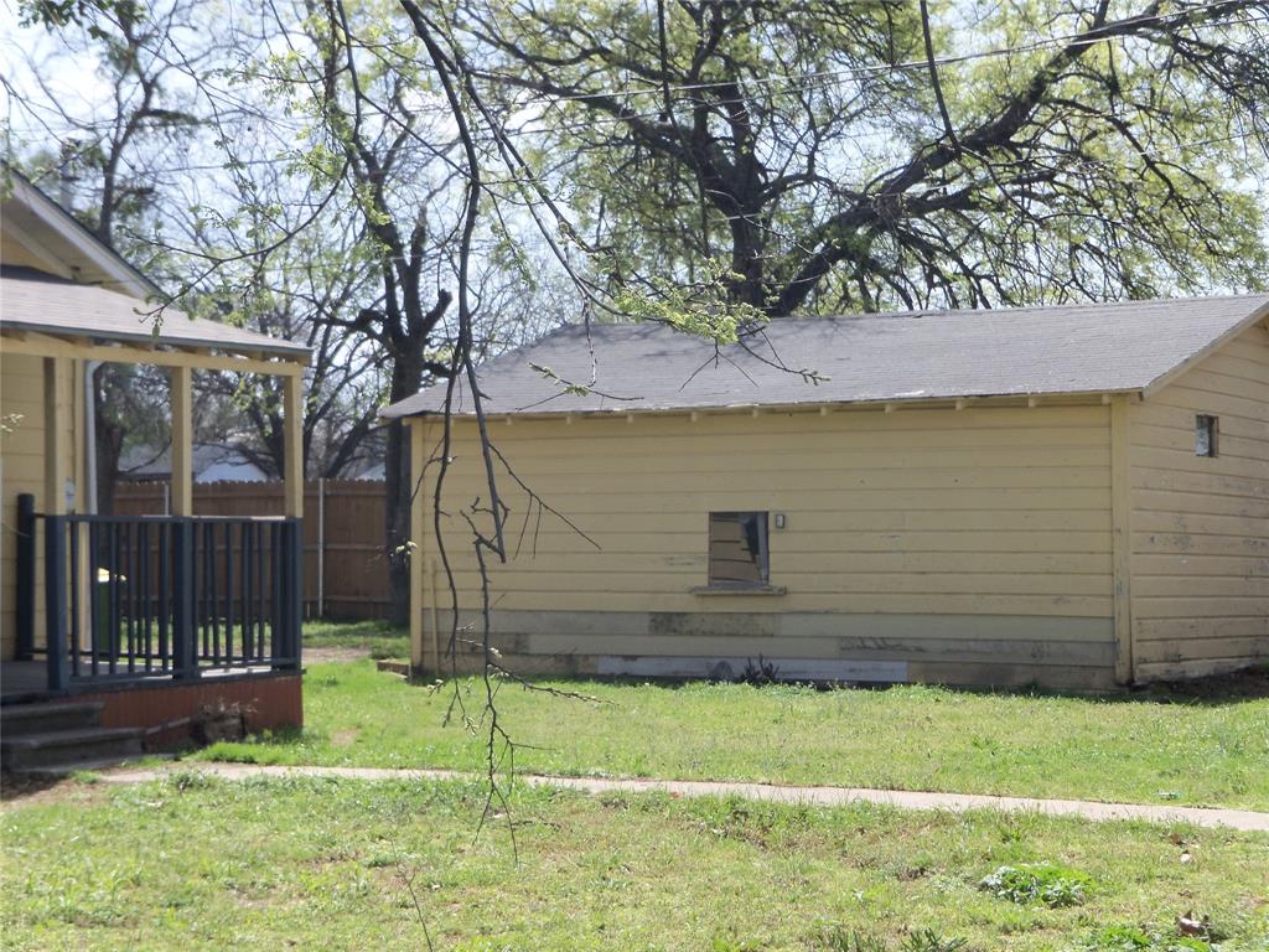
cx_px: 634
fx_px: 2823
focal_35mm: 77
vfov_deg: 19.1
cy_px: 476
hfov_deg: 25.3
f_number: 5
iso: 64
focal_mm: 13.7
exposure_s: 1/250
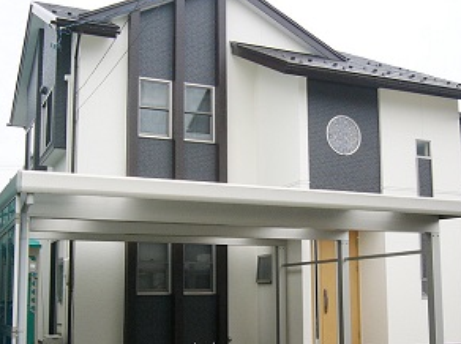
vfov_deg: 34.3
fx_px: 558
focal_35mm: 42
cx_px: 265
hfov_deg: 44.7
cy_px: 174
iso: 100
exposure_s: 1/800
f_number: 2.8
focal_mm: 5.8
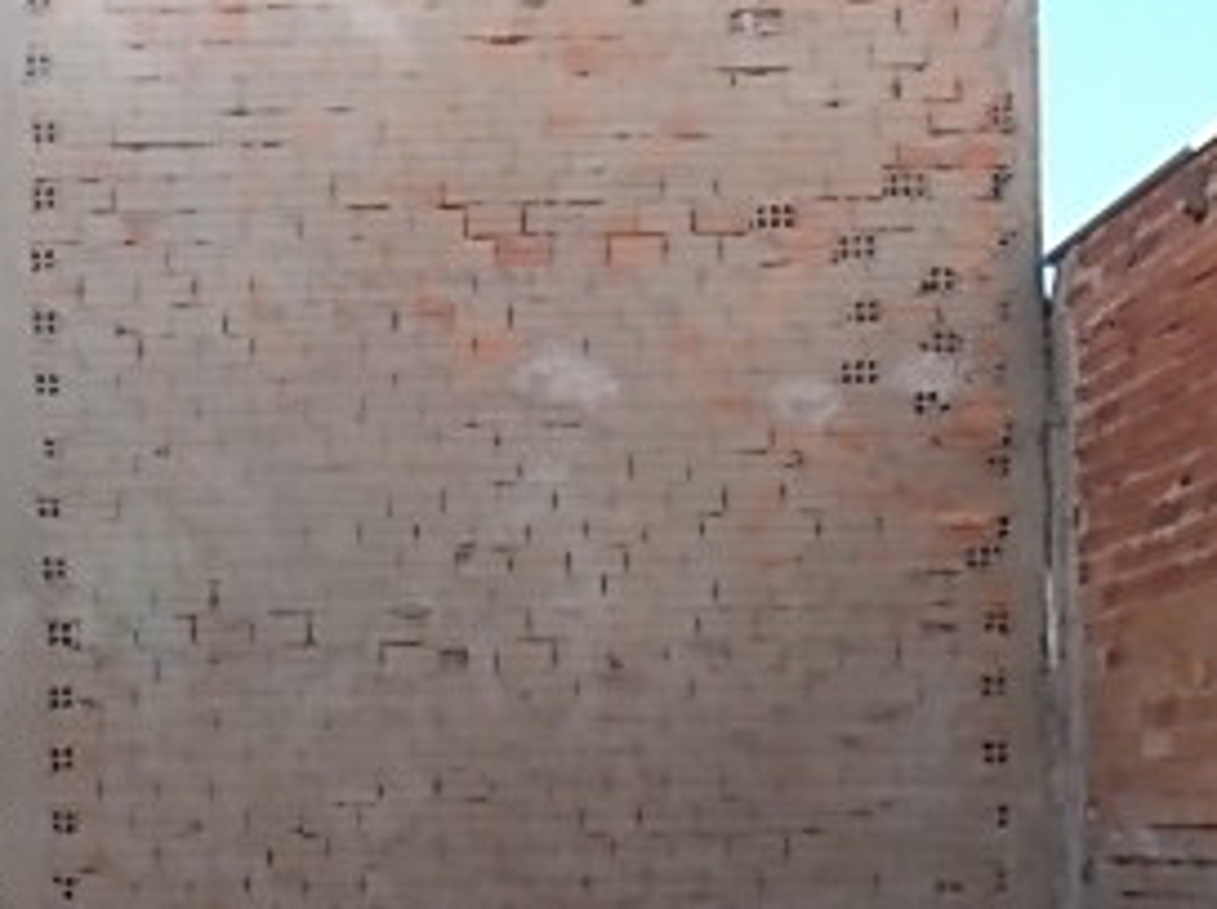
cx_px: 267
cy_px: 802
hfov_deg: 34.6
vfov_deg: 26.2
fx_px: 1896
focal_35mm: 54
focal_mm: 4
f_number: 3.1
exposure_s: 1/320
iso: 80
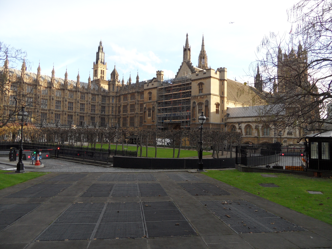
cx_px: 166
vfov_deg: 56.8
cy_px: 124
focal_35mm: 24
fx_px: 230
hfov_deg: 71.6
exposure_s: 1/250
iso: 80
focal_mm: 3.9
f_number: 3.2
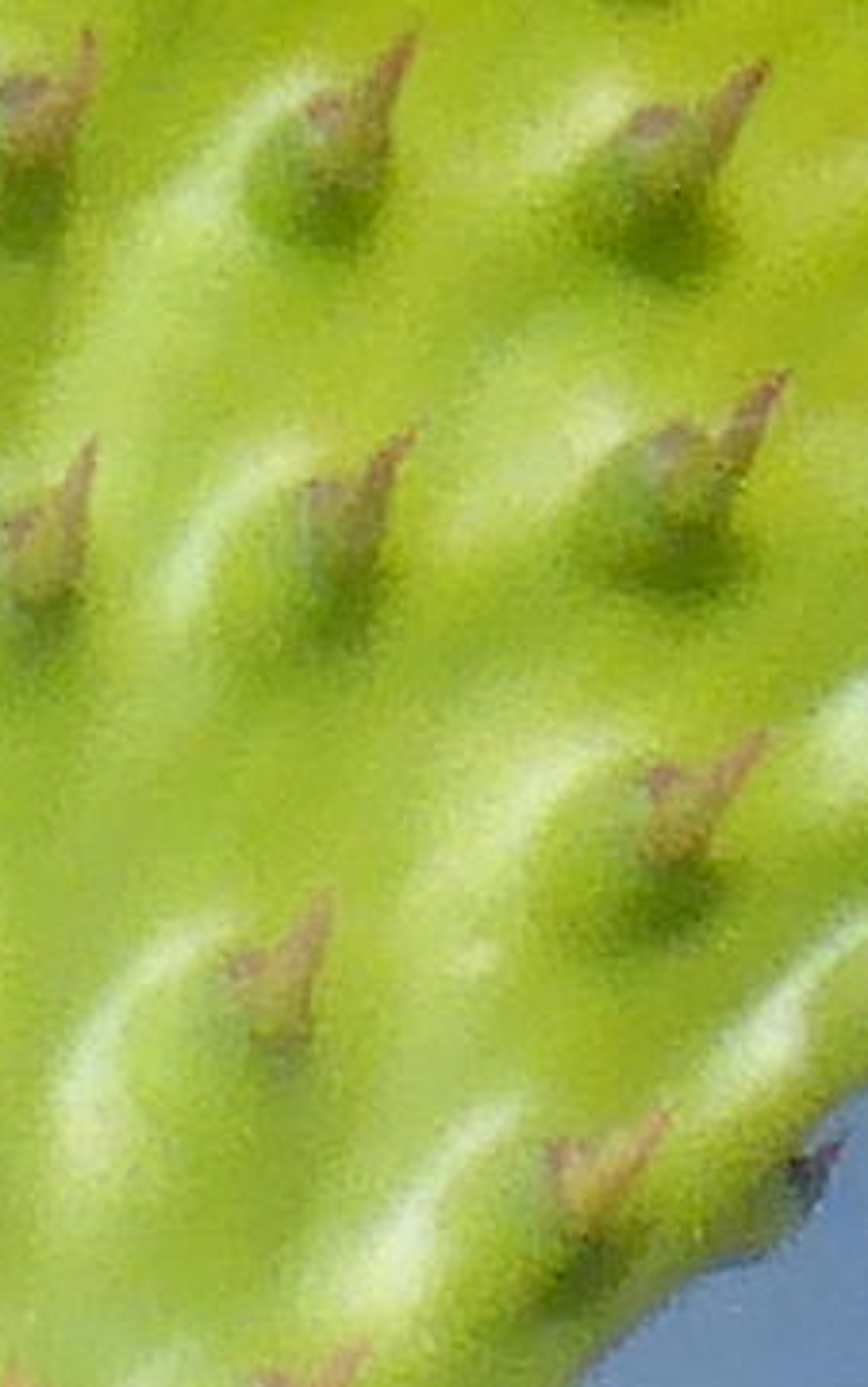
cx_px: -365
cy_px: -538
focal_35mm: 7442
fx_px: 281338
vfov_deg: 0.3
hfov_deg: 0.2
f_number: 6.4
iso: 200
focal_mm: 86
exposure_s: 1/500
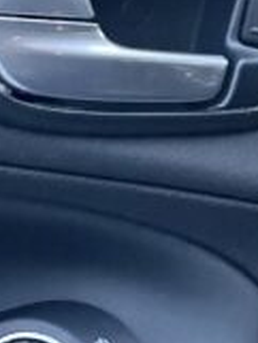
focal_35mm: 102
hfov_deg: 14.2
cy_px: 181
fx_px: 1012
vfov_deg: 19.2
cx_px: -25
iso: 640
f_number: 1.6
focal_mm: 4.2
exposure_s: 1/30
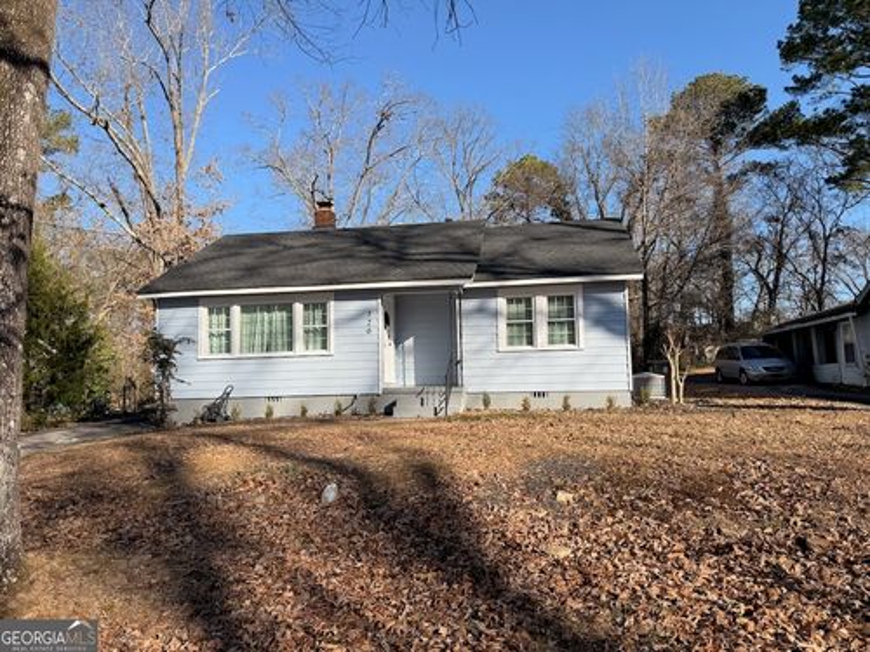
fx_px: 603
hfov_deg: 71.6
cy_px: 326
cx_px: 435
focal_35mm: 24
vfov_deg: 56.8
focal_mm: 6.76
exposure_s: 1/3021
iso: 80
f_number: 1.78
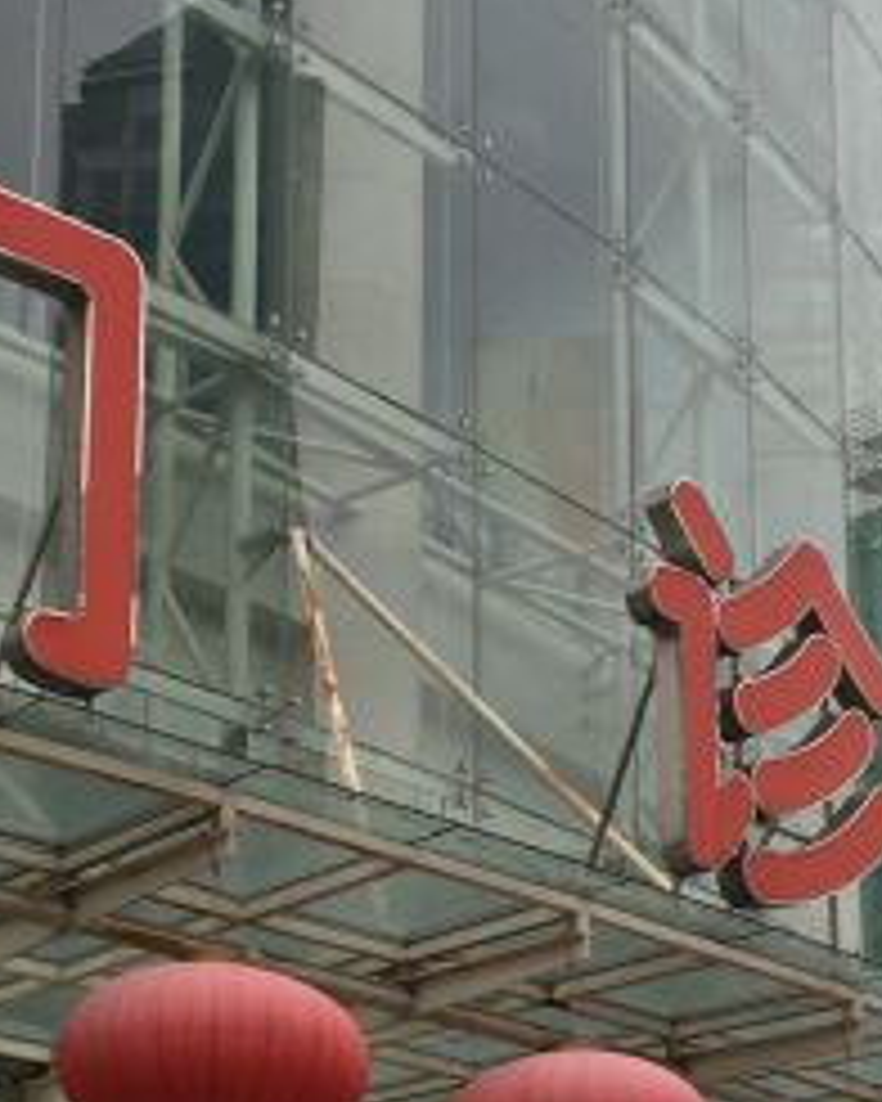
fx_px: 2643
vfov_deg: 22.8
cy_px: 1048
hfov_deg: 18.9
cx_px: 295
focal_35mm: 81
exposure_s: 1/327
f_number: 2.2
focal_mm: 4.15
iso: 25
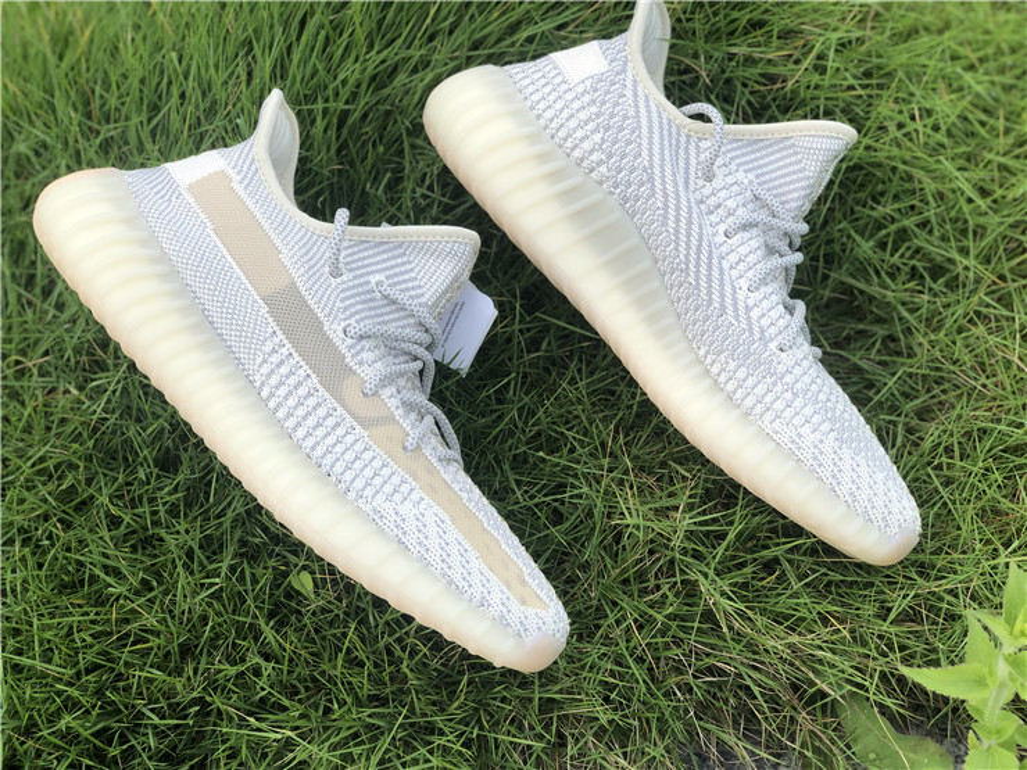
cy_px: 385
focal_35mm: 52
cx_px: 514
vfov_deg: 28.0
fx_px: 1543
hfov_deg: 36.8
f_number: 2.4
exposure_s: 1/350
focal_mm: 6
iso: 16
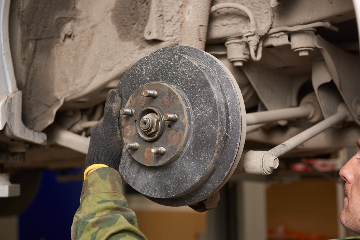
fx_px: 590
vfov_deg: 23.0
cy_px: 122
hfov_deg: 33.9
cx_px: 181
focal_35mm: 59
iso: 200
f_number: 4
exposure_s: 1/125
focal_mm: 58
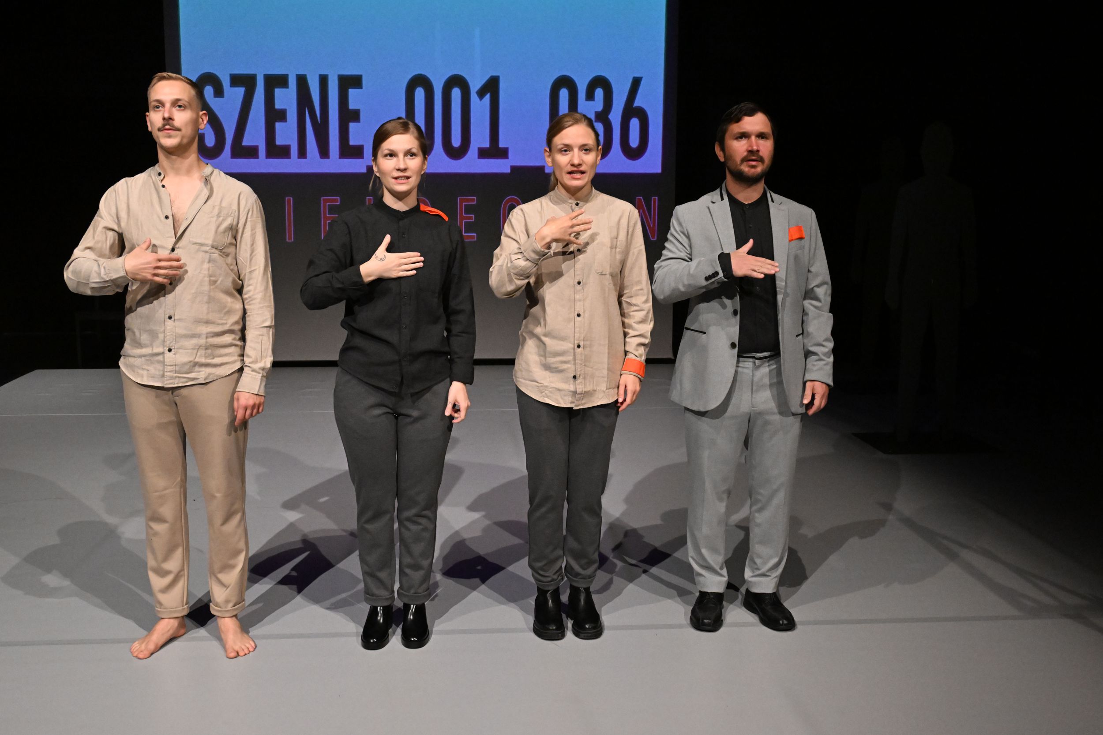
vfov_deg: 34.2
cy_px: 368
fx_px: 1195
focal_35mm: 39
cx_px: 552
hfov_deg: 49.6
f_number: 8
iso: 8000
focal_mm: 39
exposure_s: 1/250
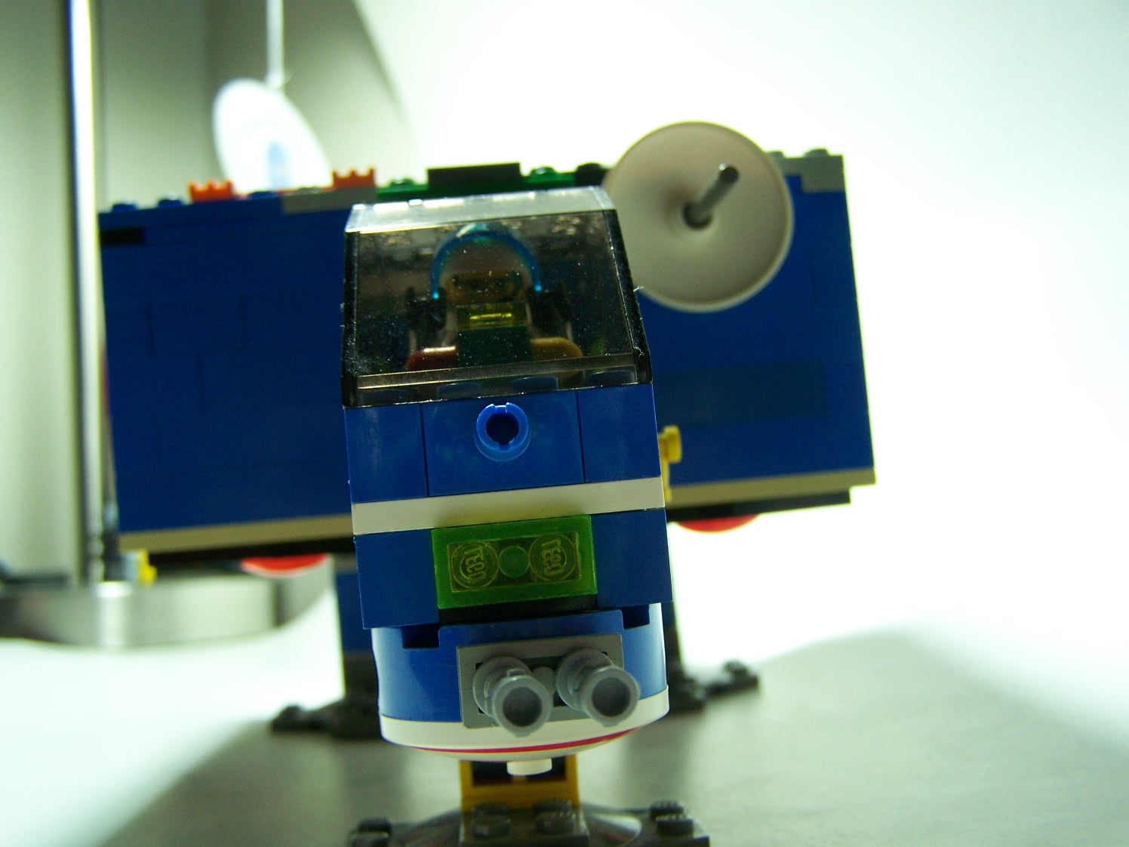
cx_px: 564
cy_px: 424
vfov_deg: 37.7
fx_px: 1239
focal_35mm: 38
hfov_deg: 49.0
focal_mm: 6.3
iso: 125
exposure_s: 1/30
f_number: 2.8
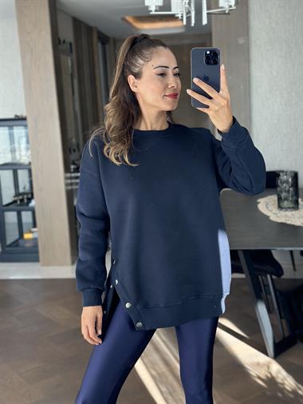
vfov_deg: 39.6
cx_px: 152
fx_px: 560
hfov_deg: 30.3
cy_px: 202
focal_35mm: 48
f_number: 1.78
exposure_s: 1/188
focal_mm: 6.86
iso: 80
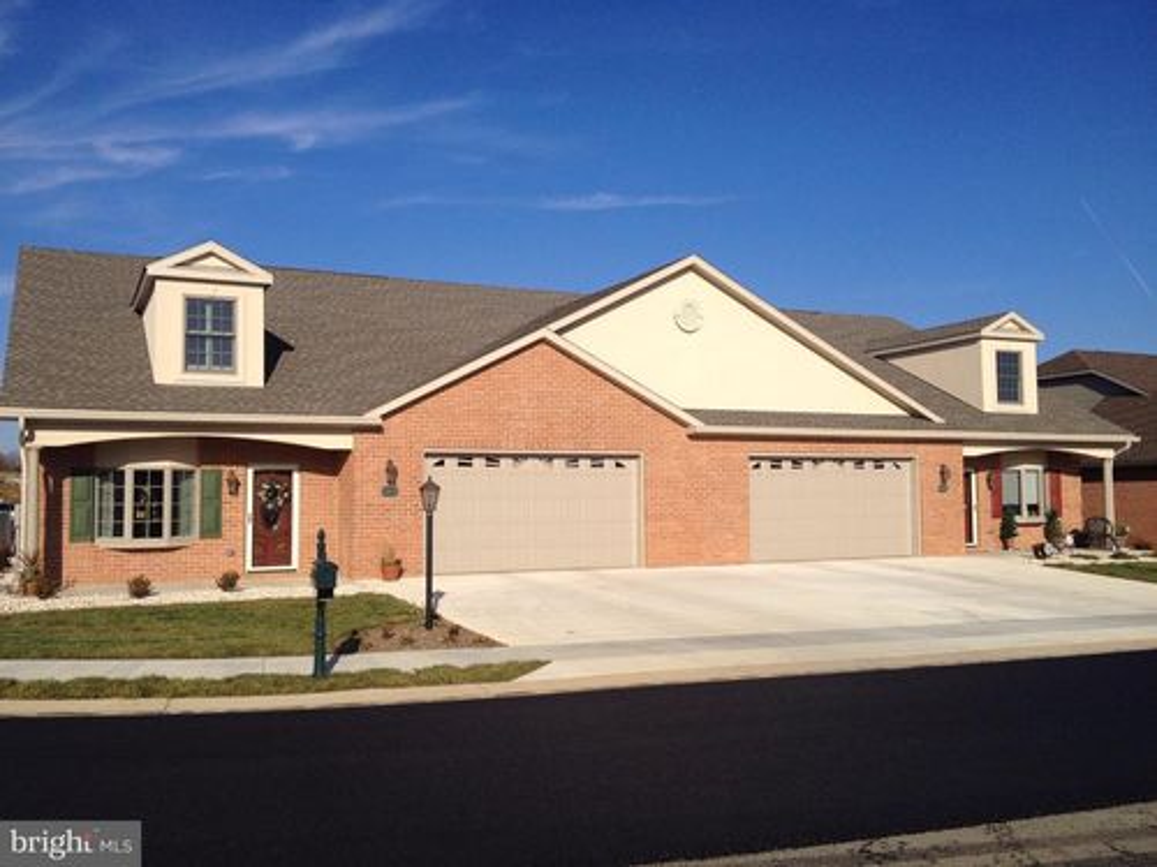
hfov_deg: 52.6
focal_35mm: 35
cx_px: 578
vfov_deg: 40.7
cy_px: 434
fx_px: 1170
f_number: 2.4
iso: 64
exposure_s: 1/3067
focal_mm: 4.28
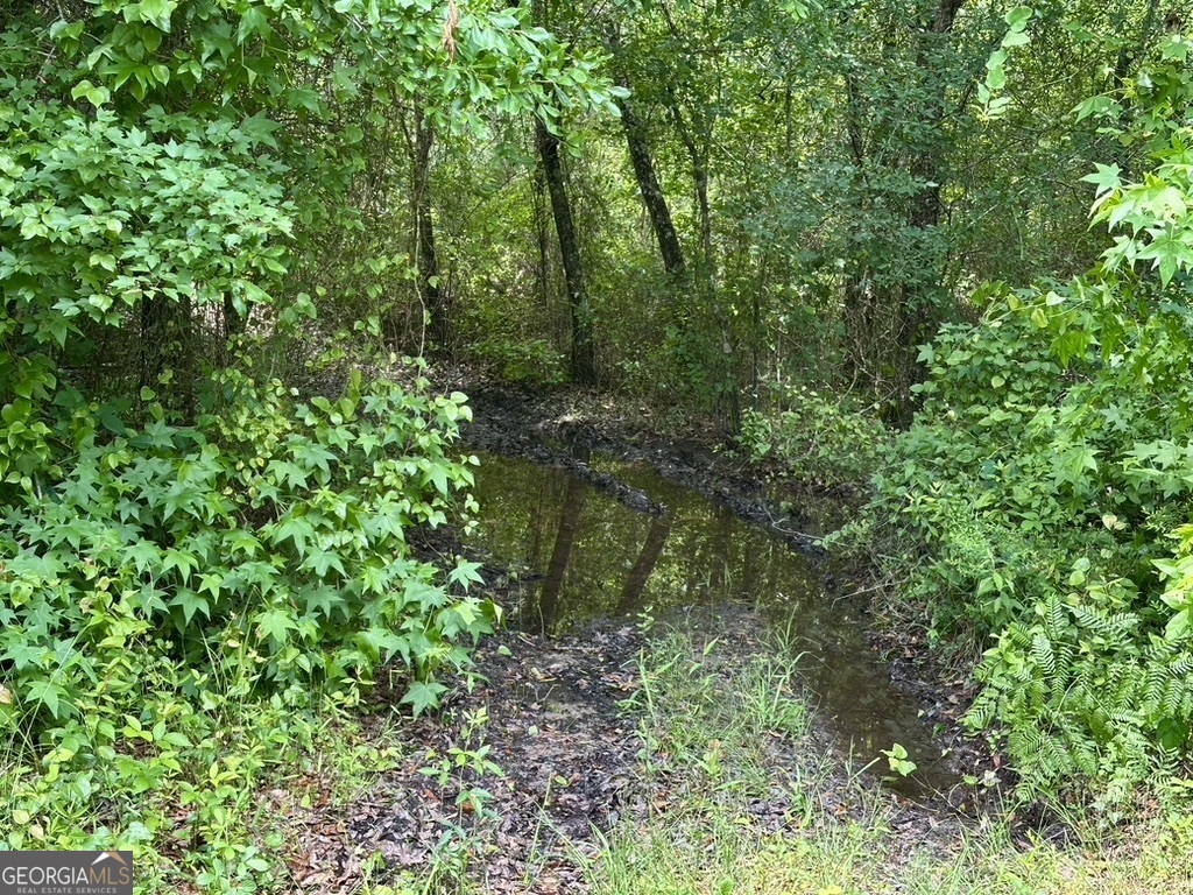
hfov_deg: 39.7
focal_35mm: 48
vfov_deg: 30.3
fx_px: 1654
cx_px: 596
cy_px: 448
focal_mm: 6.86
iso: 64
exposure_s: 1/171
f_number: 1.78
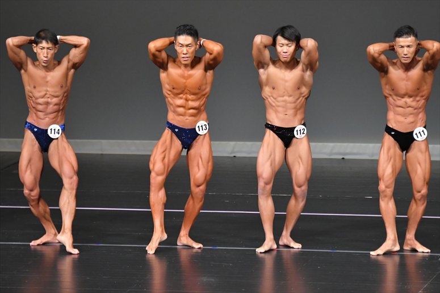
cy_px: 146
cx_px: 220
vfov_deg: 4.4
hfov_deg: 6.5
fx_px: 3848
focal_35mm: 315
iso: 5000
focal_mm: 210
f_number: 5.6
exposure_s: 1/400
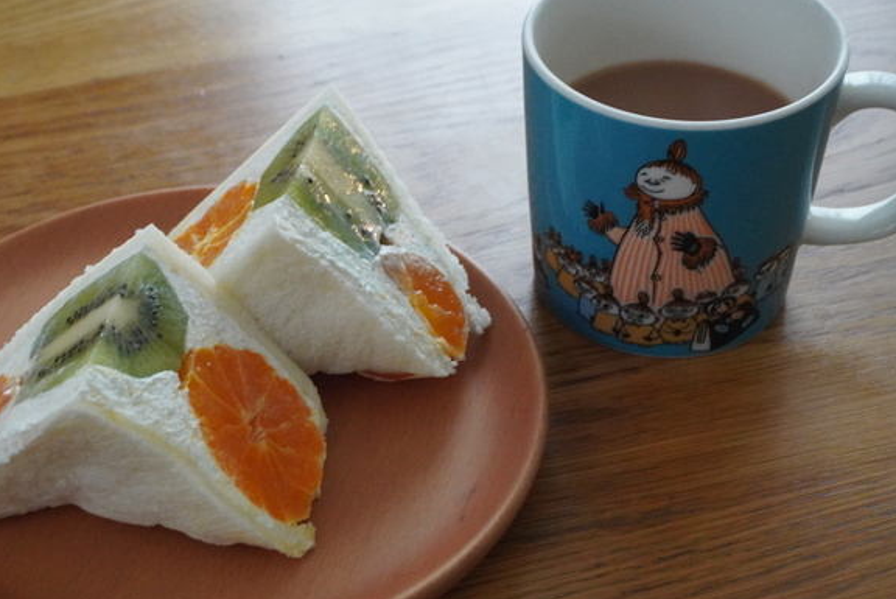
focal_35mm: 73
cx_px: 370
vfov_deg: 18.8
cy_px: 311
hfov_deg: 27.8
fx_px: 1808
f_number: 8
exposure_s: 1/30
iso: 6400
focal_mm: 41
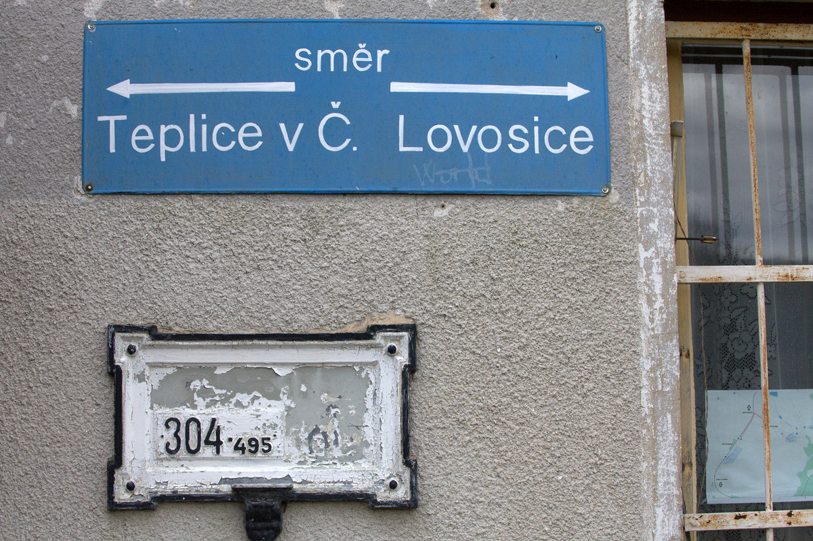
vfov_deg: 20.0
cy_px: 270
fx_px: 1535
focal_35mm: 68
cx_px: 406
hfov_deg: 29.7
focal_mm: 70
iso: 500
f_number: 11
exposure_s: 1/250
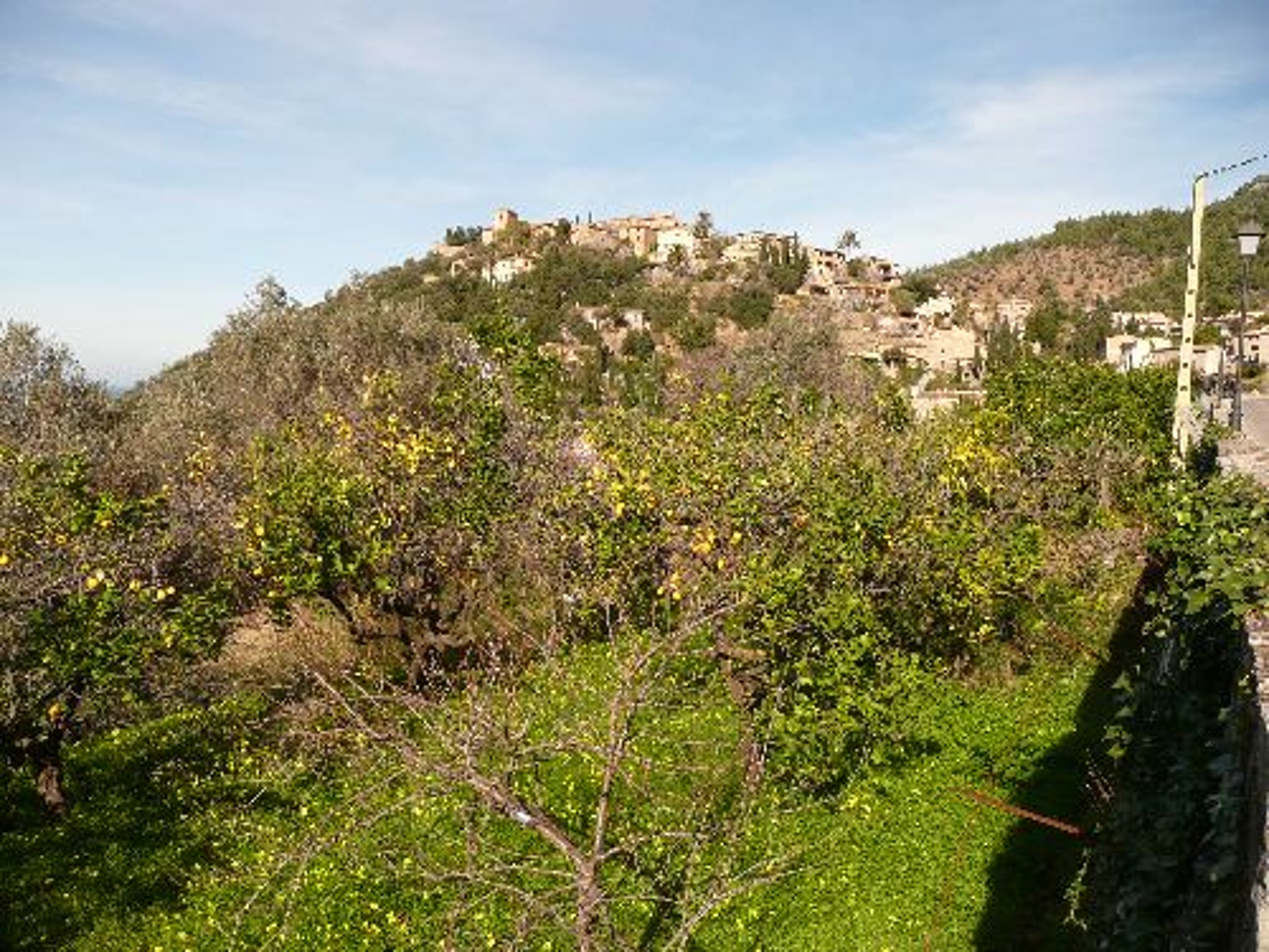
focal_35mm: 28
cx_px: 634
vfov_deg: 49.7
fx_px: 1026
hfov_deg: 63.4
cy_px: 476
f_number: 3.3
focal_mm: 4.6
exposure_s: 1/800
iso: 100
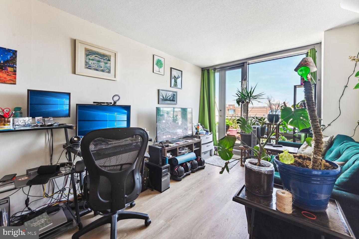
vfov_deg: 81.2
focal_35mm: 14
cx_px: 180
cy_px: 120
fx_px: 140
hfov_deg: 104.3
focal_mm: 14
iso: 200
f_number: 9
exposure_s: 1/10
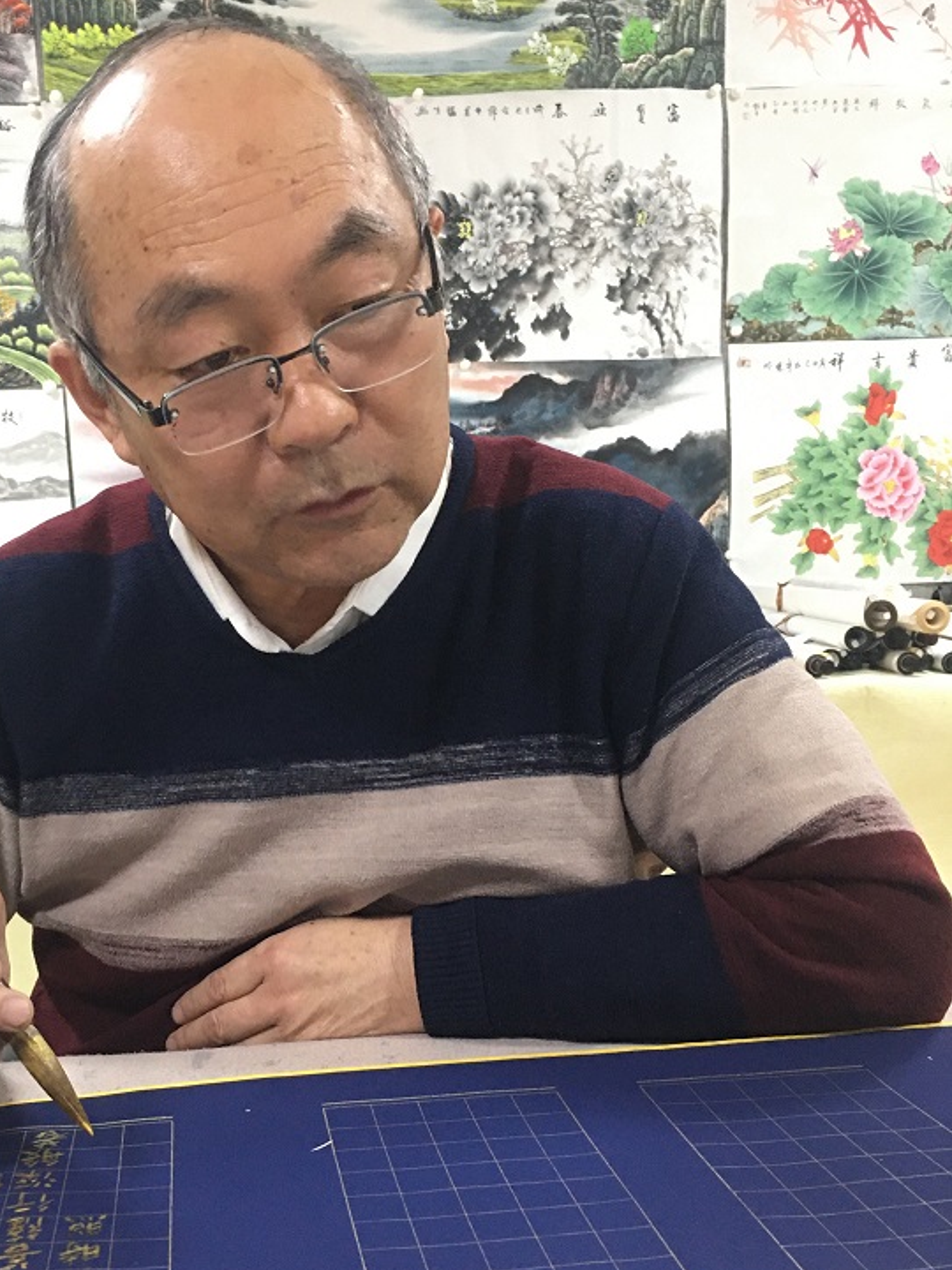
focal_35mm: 39
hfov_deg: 36.4
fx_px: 1430
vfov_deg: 47.8
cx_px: 314
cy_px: 711
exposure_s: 1/10
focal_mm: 4.15
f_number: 2.2
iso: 100
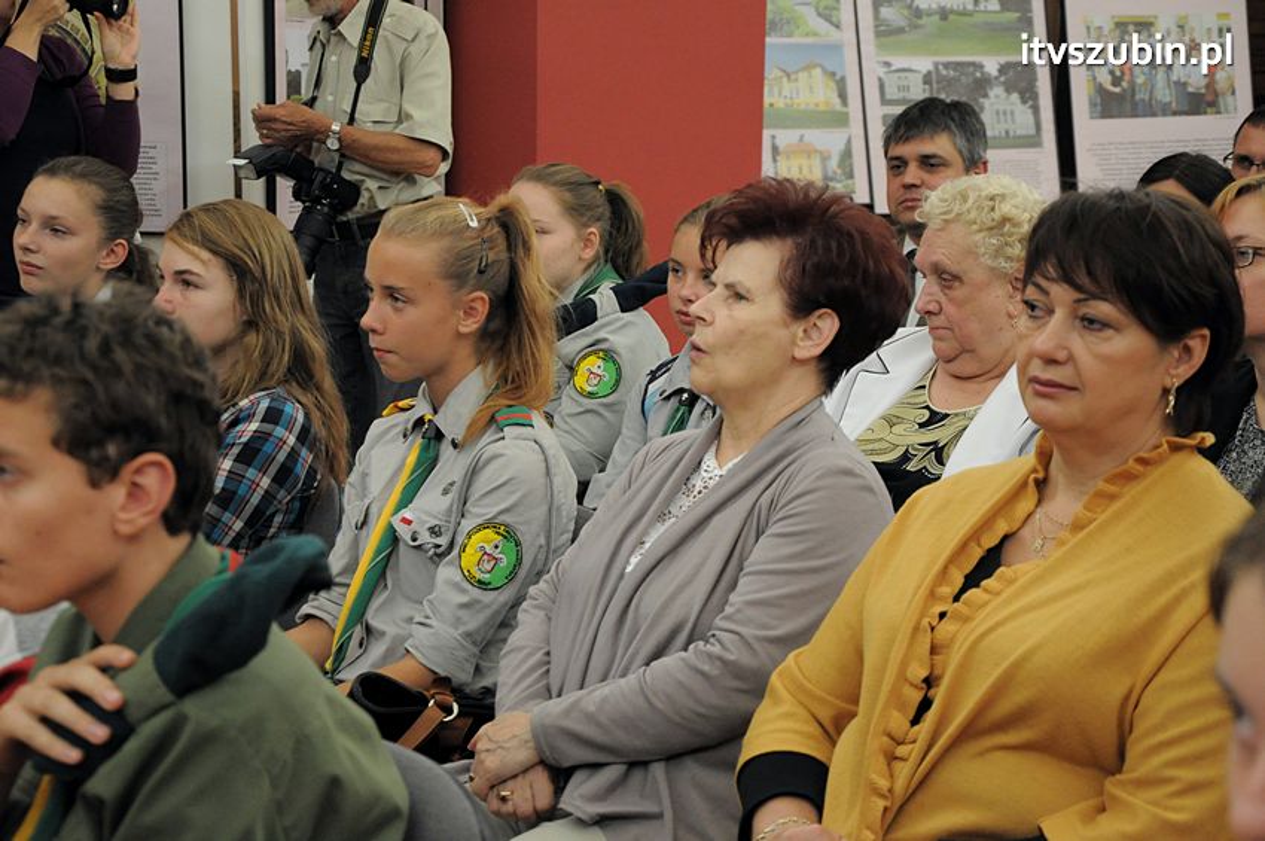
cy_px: 420
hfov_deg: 26.0
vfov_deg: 17.5
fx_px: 2738
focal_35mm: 78
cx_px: 632
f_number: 5
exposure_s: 1/80
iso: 1600
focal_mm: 52
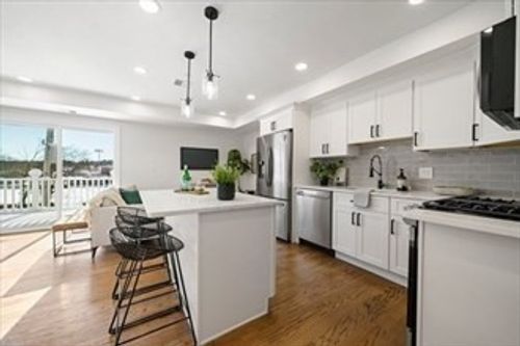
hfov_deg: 108.3
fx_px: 188
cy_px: 173
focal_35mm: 13
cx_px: 260
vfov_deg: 85.4
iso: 160
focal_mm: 13
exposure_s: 1/50
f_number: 7.1
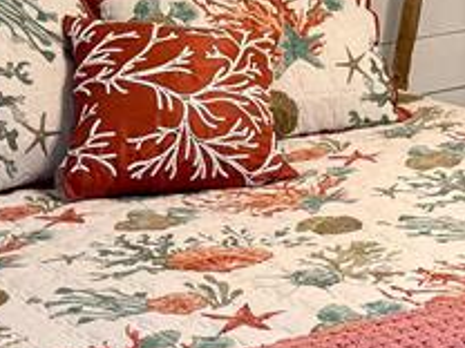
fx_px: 1585
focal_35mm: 118
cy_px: -87
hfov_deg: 16.3
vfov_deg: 12.2
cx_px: 469
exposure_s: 1/120
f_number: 1.78
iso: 250
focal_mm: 6.76
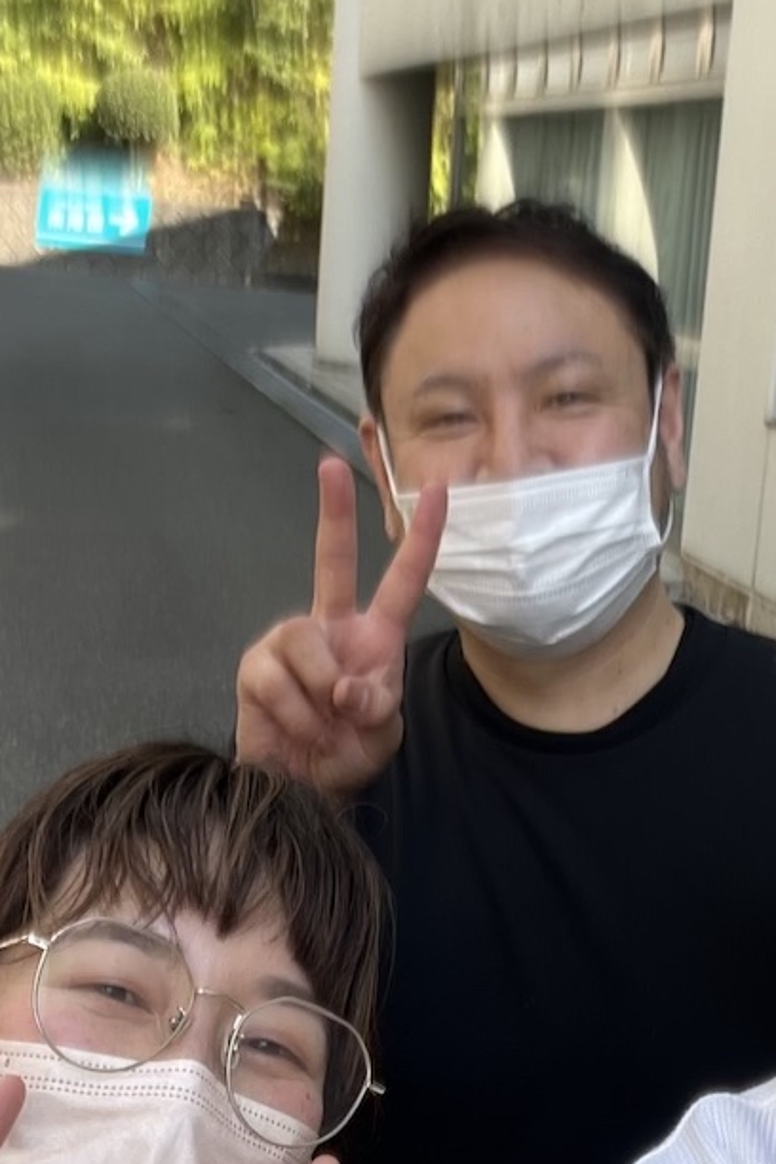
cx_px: 639
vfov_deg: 38.7
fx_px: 1649
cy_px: 453
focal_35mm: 51
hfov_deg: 25.9
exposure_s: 1/289
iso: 32
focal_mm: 2.71
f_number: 2.2
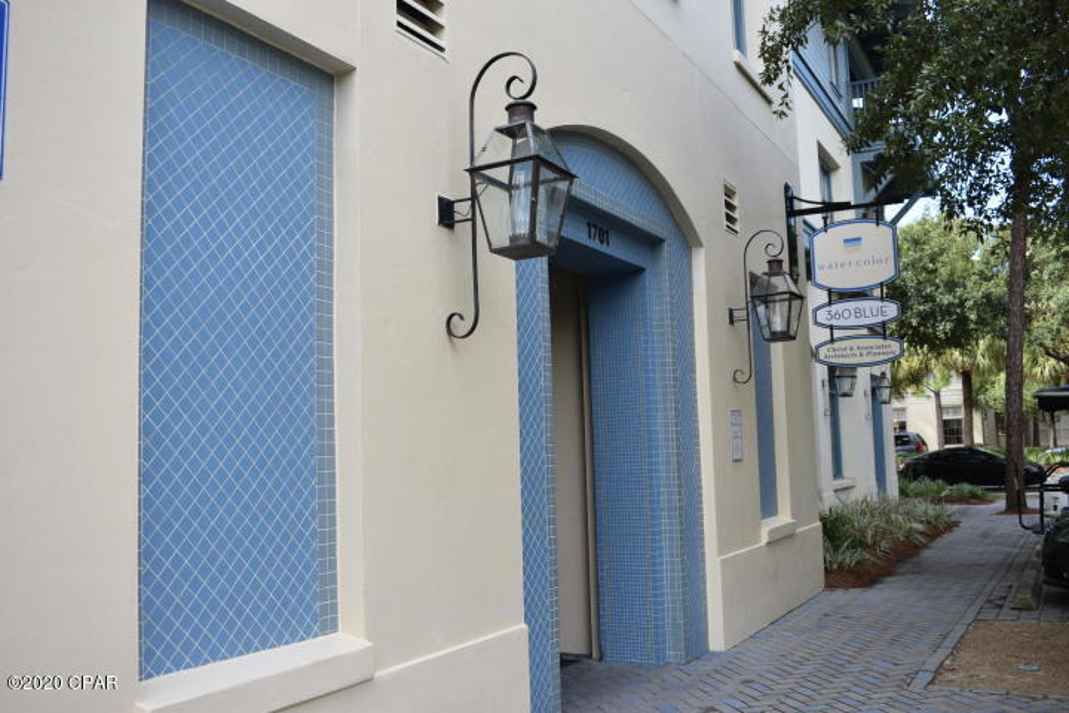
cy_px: 356
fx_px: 980
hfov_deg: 57.2
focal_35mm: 33
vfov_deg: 40.0
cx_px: 534
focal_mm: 22
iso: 200
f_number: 5.6
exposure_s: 1/250
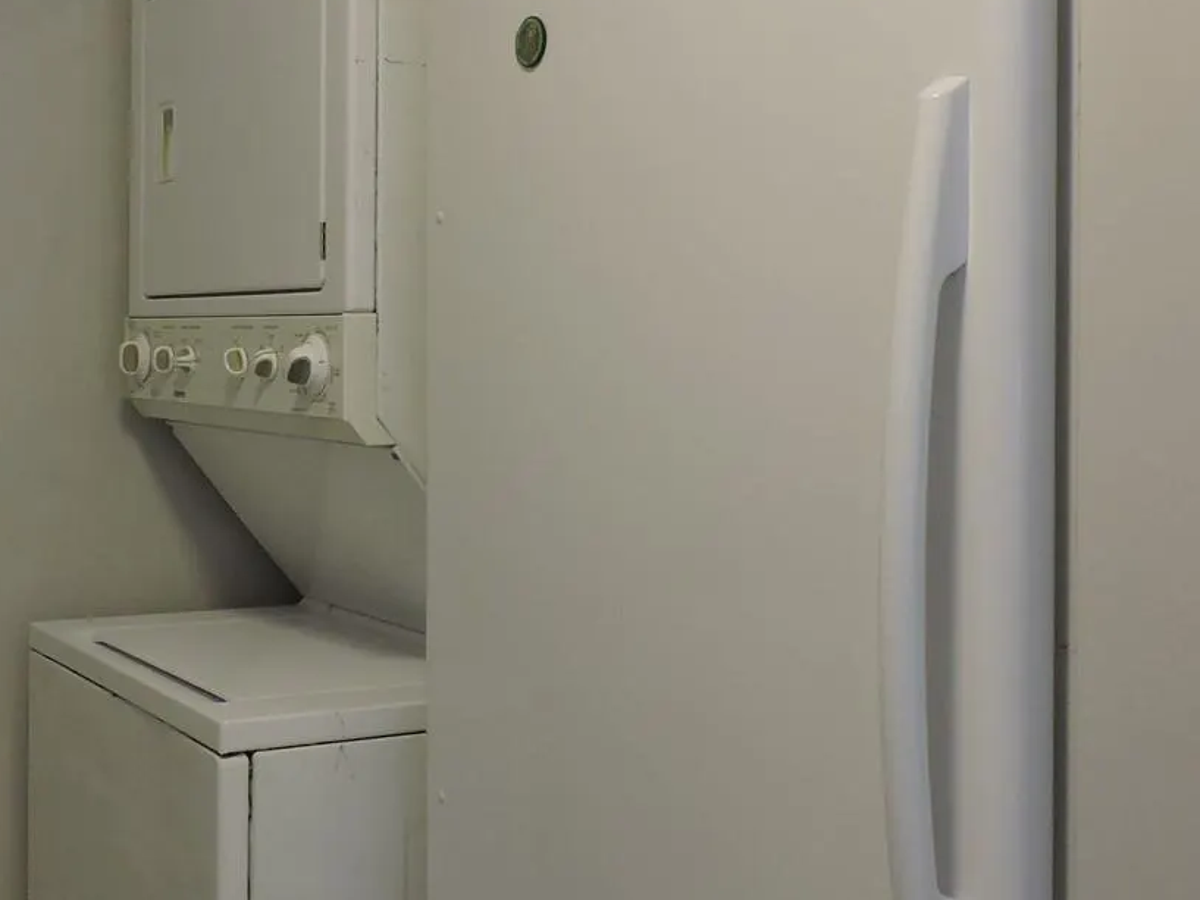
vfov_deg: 30.8
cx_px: 366
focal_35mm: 47
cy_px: 371
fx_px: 1630
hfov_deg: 39.8
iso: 400
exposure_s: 1/30
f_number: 3
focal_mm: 4.3
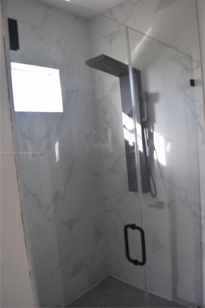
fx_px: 231
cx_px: 102
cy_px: 154
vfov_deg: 67.4
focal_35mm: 27
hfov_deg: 47.9
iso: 400
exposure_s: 1/100
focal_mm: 18
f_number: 5
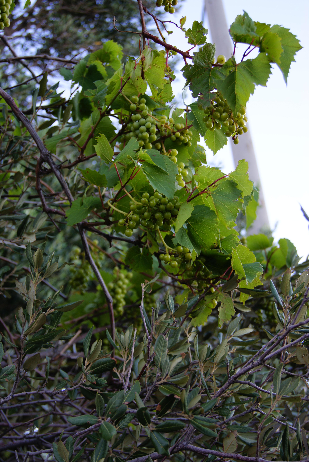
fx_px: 674
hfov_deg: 25.8
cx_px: 154
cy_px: 231
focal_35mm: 52
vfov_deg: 37.8
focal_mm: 35
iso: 100
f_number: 5
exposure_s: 1/60
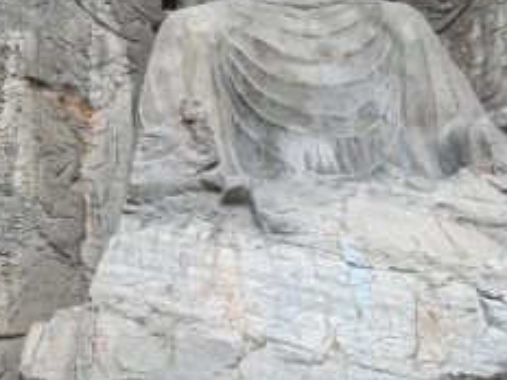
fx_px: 674
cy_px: 131
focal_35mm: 46
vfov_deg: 31.3
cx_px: 138
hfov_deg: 40.3
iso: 25
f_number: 1.8
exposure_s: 1/133
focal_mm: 3.98
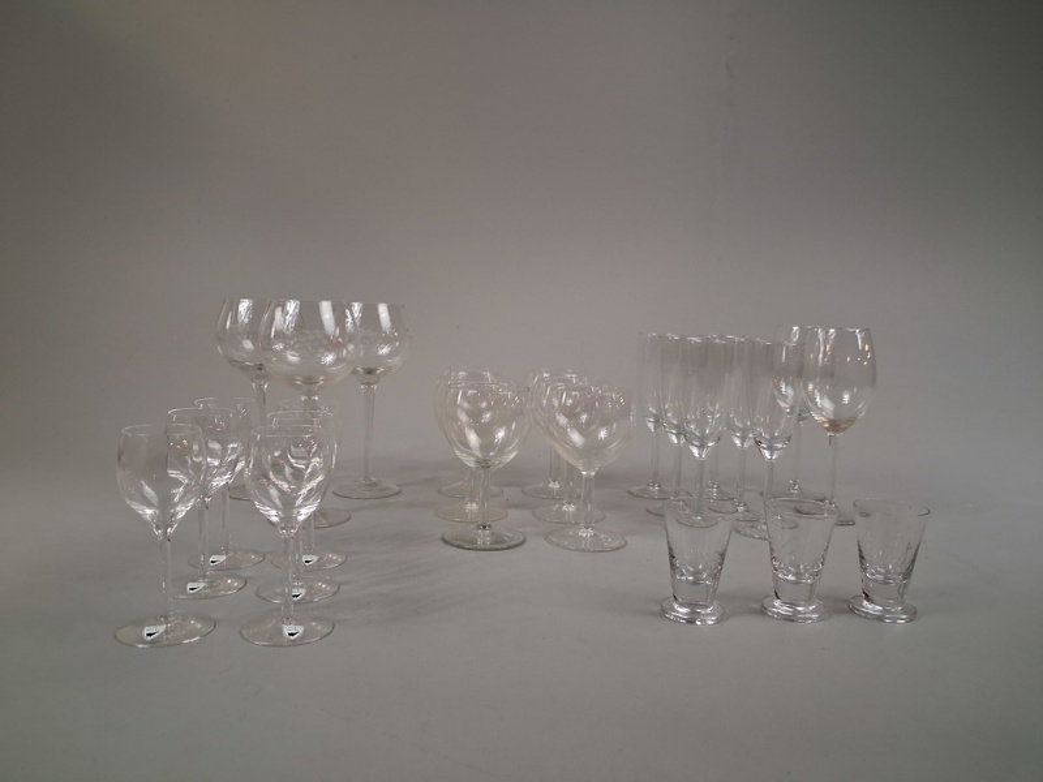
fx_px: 814
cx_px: 522
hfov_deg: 65.3
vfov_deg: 51.4
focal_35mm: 27
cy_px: 391
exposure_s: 1/100
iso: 320
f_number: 1.8
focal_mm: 4
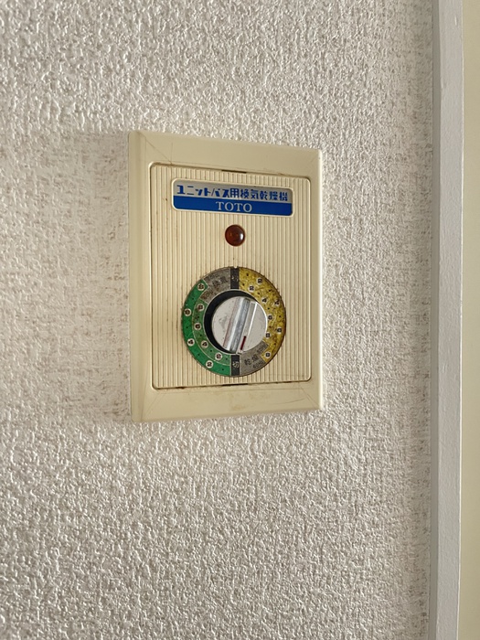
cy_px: 320
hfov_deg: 53.1
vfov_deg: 67.3
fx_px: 481
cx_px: 240
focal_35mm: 26
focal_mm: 4.2
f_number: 1.6
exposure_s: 1/30
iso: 800
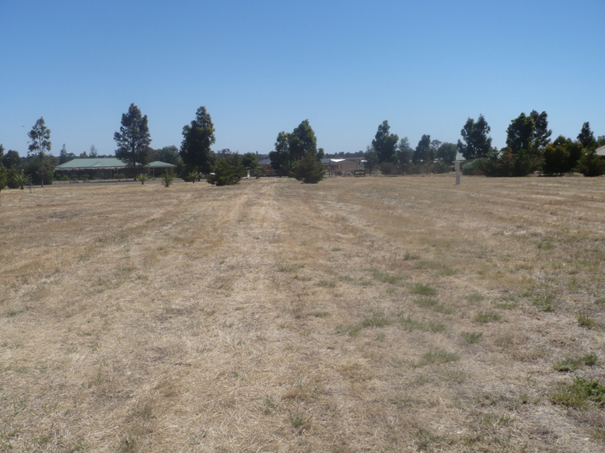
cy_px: 226
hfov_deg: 51.4
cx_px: 306
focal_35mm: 36
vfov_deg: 39.6
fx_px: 629
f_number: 8
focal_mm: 5.8
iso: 100
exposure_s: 1/400
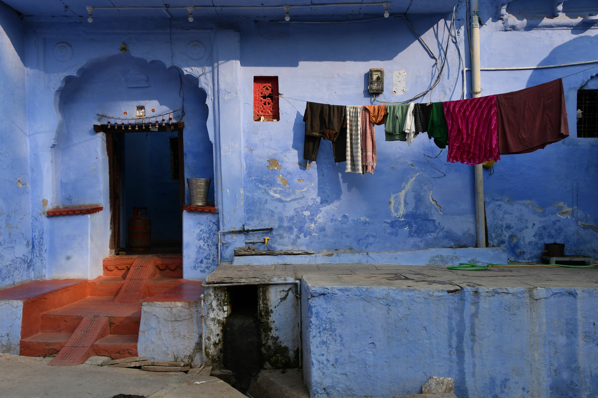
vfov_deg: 29.9
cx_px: 299
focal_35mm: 45
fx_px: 747
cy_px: 199
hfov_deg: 43.6
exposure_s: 1/250
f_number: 10
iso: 160
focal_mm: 30
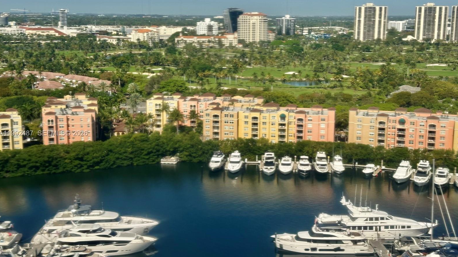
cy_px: 134
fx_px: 644
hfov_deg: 39.2
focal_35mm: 53
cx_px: 229
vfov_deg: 22.6
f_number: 1.78
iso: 64
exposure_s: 1/3155
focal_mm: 6.86
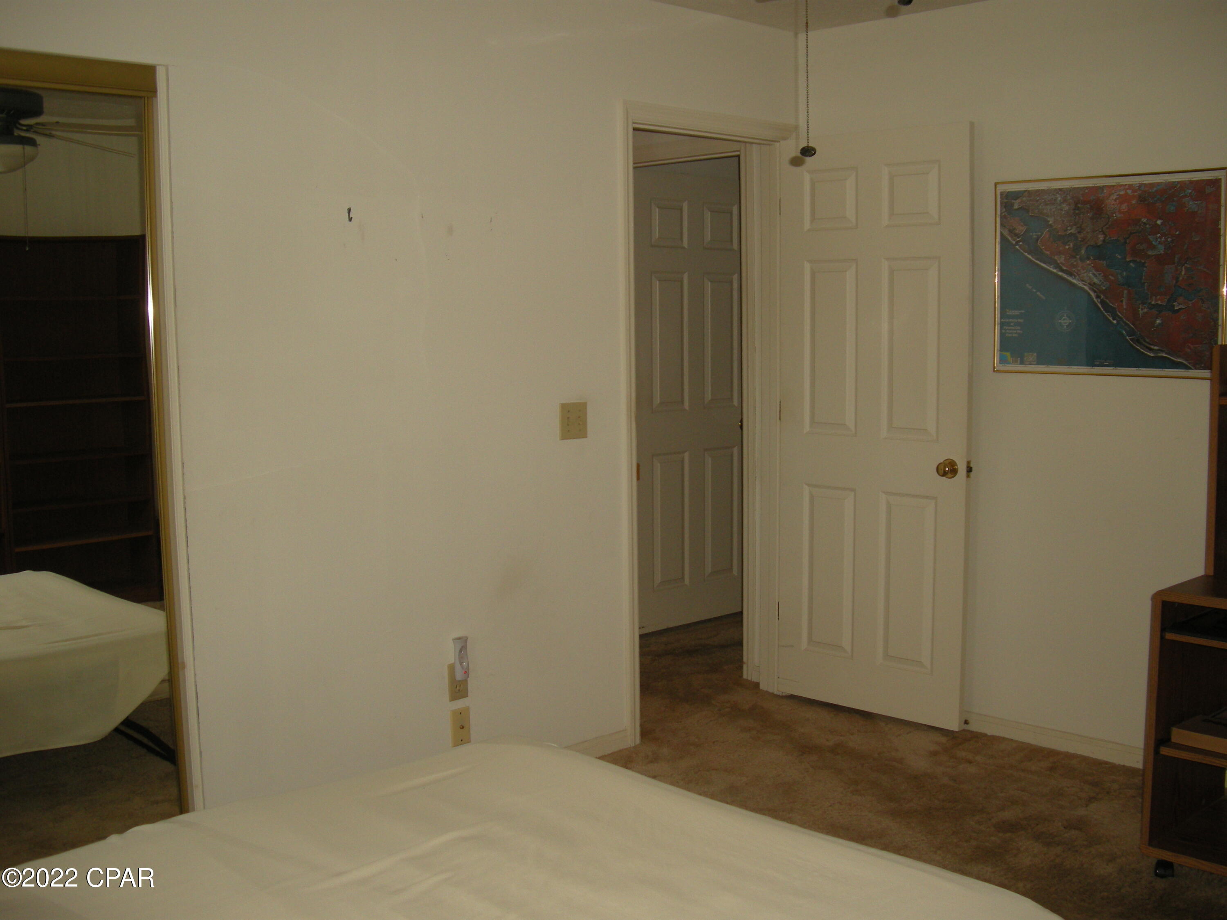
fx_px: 1312
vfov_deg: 38.7
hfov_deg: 50.1
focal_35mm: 37
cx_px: 614
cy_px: 460
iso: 135
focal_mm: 7.9
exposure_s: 1/60
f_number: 2.8
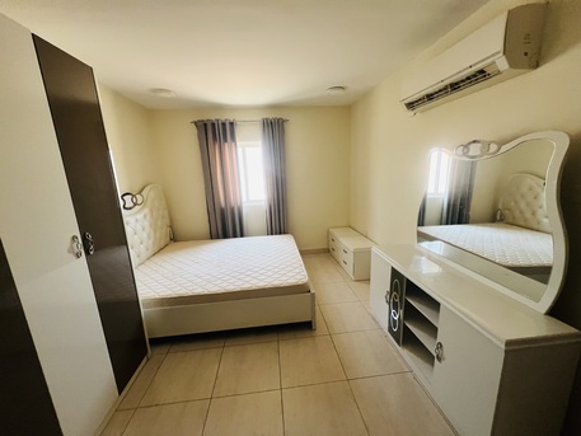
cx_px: 290
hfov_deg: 106.2
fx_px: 218
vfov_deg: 89.9
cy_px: 218
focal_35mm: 13
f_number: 1.8
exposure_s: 1/99
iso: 250
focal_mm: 1.57
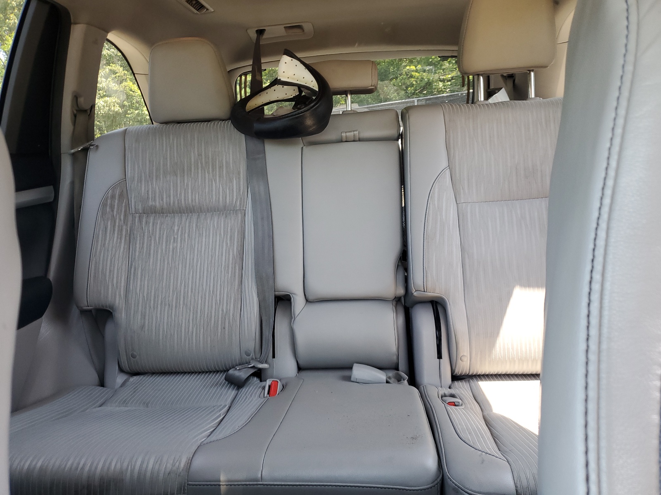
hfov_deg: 67.3
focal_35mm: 26
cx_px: 330
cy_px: 248
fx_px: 496
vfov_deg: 53.1
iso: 66
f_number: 1.5
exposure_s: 1/60.2
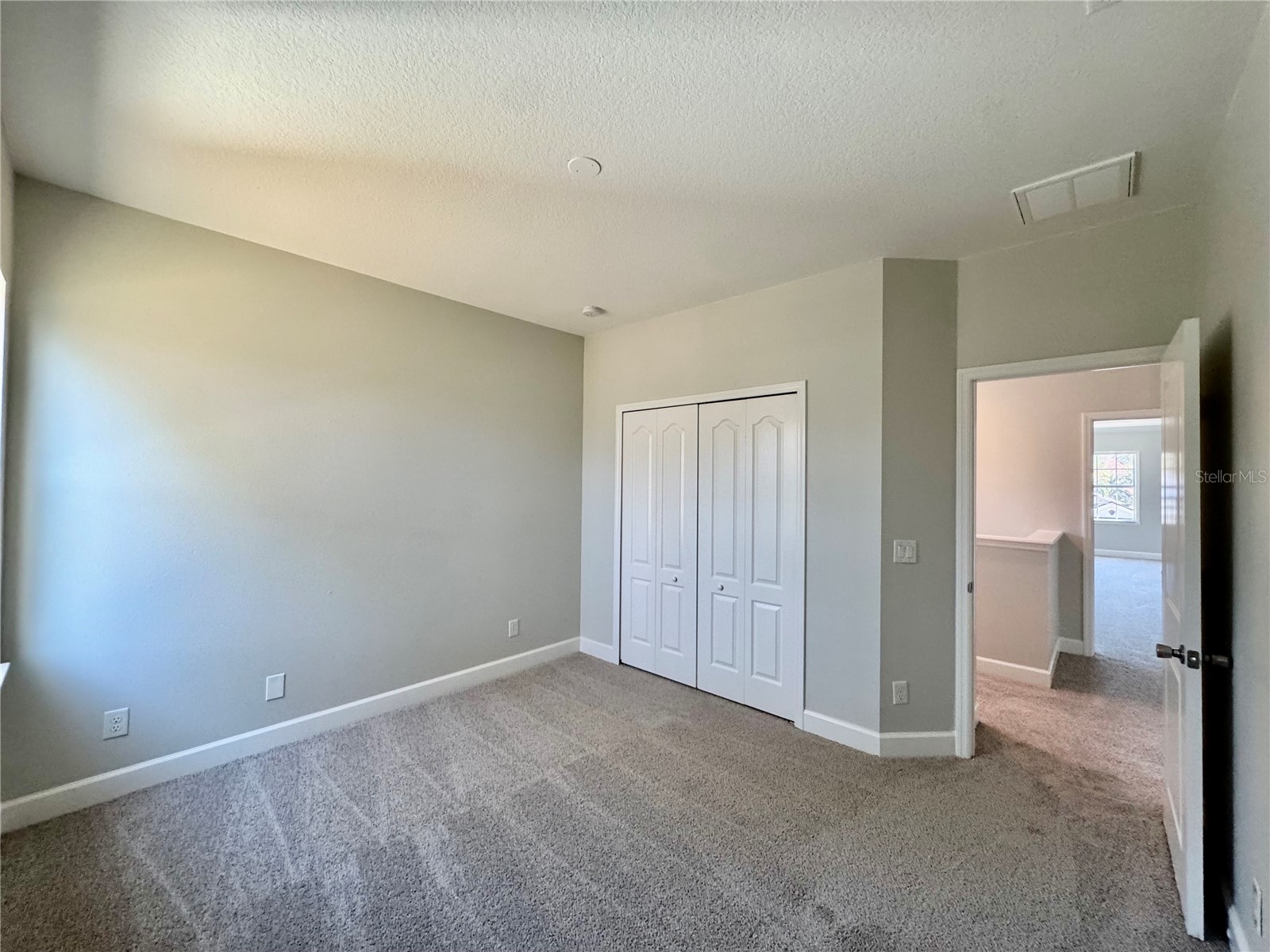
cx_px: 635
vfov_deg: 85.7
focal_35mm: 14
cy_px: 476
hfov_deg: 102.1
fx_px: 514
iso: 250
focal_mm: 2.22
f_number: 2.2
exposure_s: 1/120
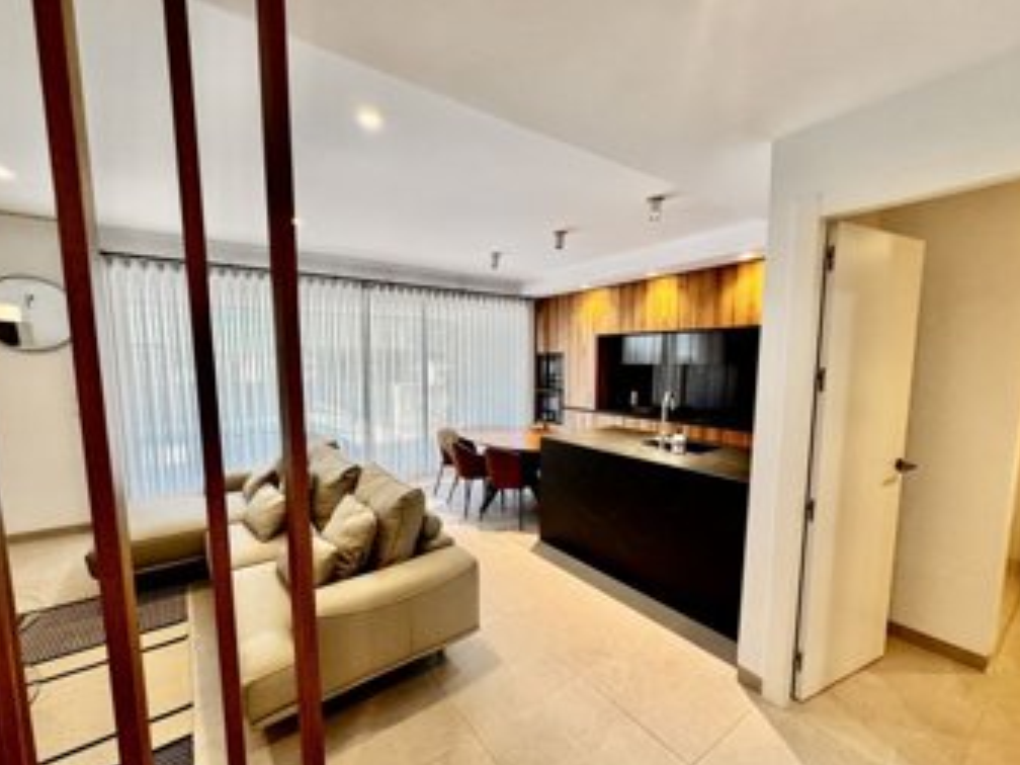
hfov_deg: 98.2
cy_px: 407
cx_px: 507
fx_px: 442
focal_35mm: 15
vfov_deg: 81.6
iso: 250
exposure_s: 1/100
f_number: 2.2
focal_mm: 2.22
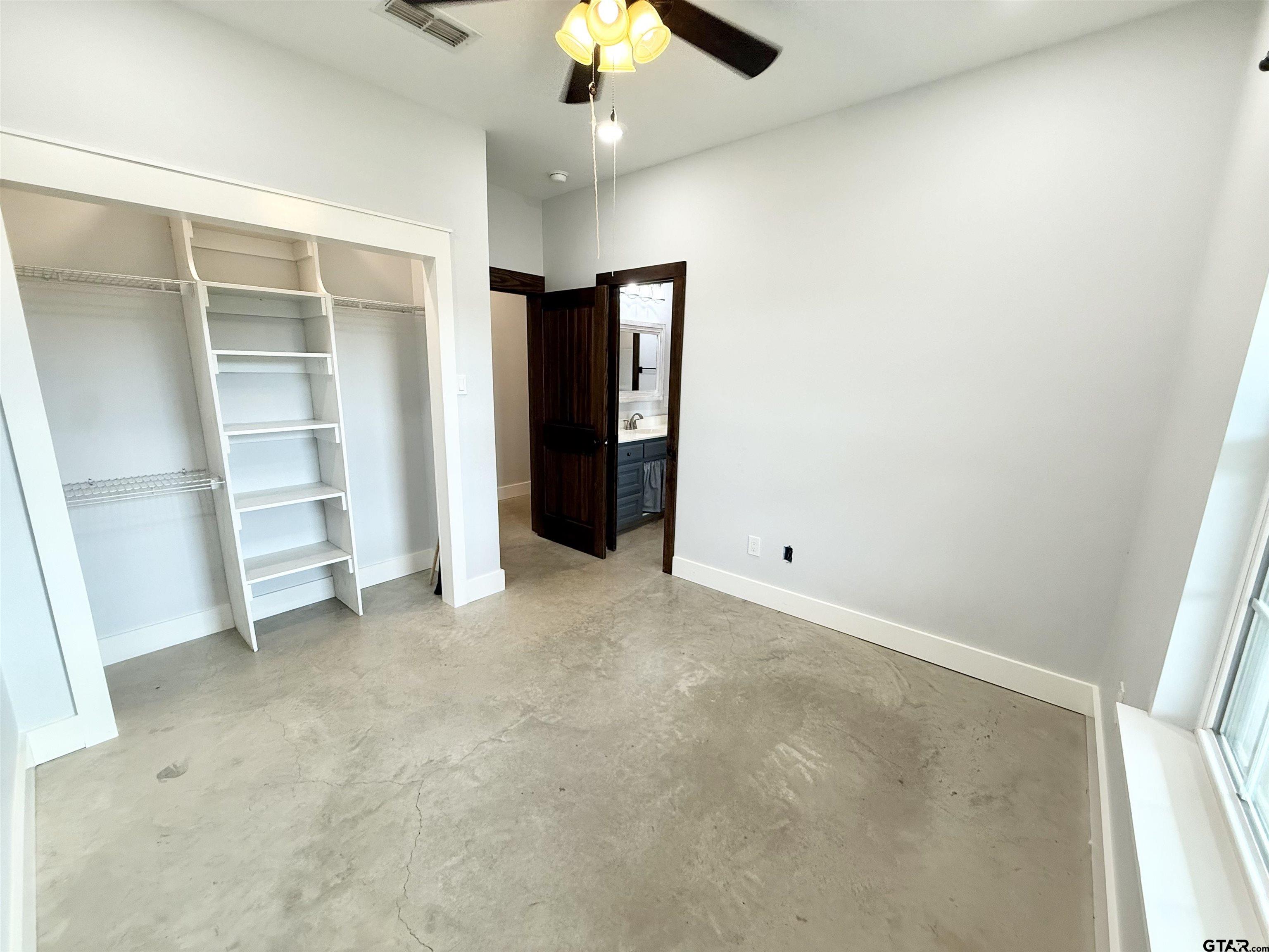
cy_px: 476
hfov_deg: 102.1
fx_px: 513
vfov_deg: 85.7
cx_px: 634
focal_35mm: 14
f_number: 2.2
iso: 160
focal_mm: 2.22
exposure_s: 1/120
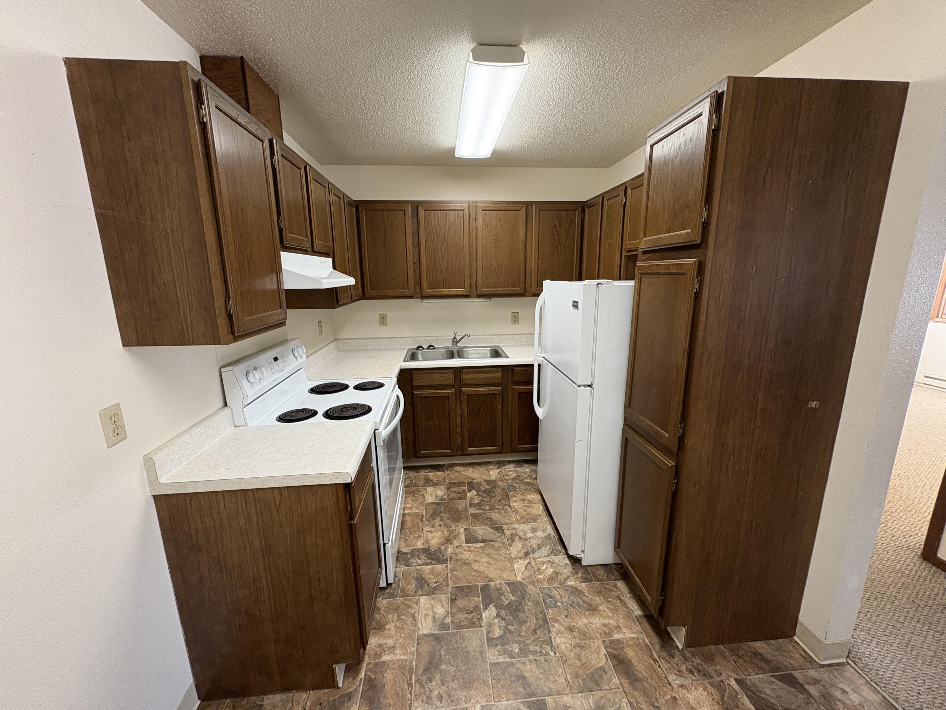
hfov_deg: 102.1
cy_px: 355
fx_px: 383
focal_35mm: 14
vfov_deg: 85.7
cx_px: 473
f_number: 2.2
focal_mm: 2.22
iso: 250
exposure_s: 1/60
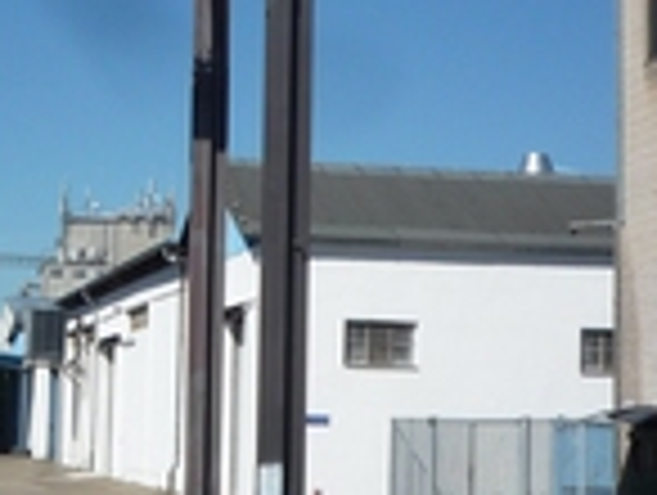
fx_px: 1996
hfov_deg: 18.5
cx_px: 122
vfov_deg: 14.1
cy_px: 153
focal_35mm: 105
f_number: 5.6
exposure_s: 1/640
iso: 100
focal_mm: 5.2
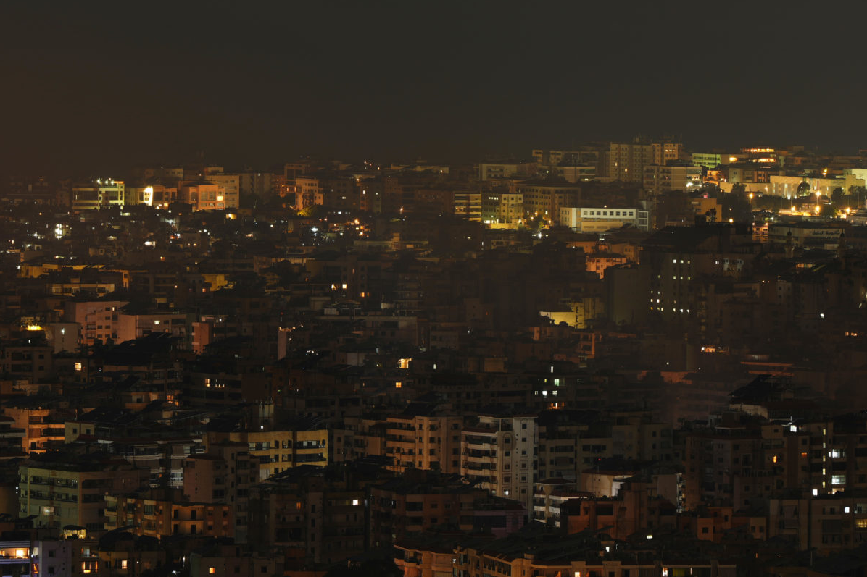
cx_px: 178
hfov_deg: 6.3
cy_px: 91
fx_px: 7874
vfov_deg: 4.2
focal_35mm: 327
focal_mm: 191
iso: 50
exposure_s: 30
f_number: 6.3
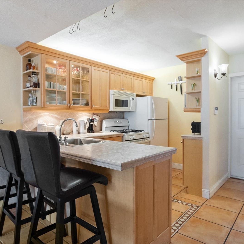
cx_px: 115
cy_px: 122
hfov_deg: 67.2
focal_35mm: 23
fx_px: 183
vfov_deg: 67.3
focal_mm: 12
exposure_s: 1/20
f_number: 8
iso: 4000
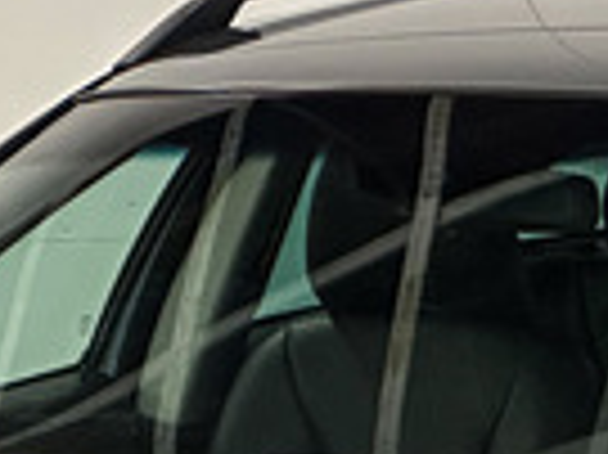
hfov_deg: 5.3
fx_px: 6511
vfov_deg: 4.0
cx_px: 356
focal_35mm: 371
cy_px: 638
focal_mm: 9
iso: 400
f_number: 2.8
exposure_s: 1/50
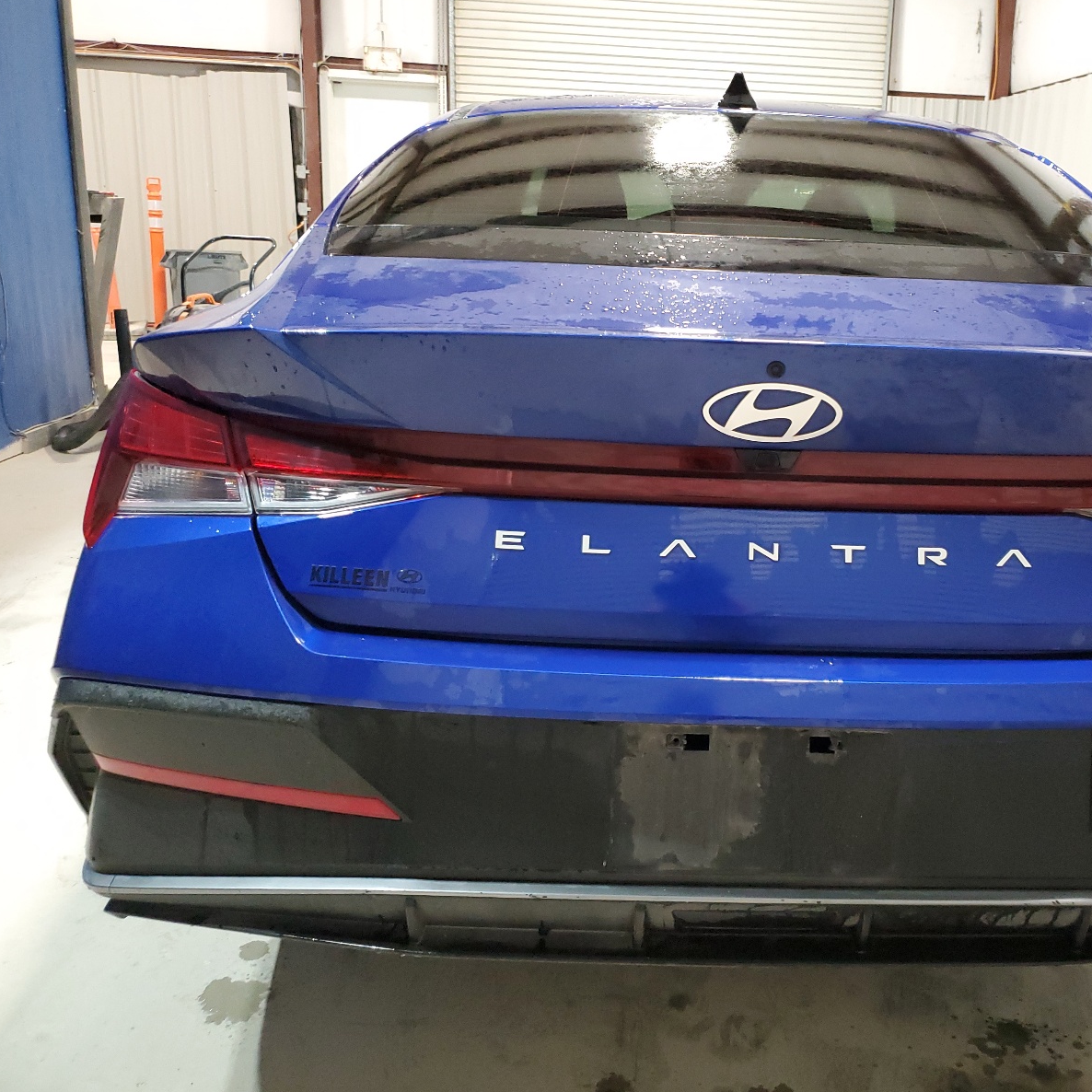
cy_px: 542
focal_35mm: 31
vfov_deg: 52.5
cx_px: 717
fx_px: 1106
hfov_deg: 51.7
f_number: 1.5
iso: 377
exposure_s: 1/60.2
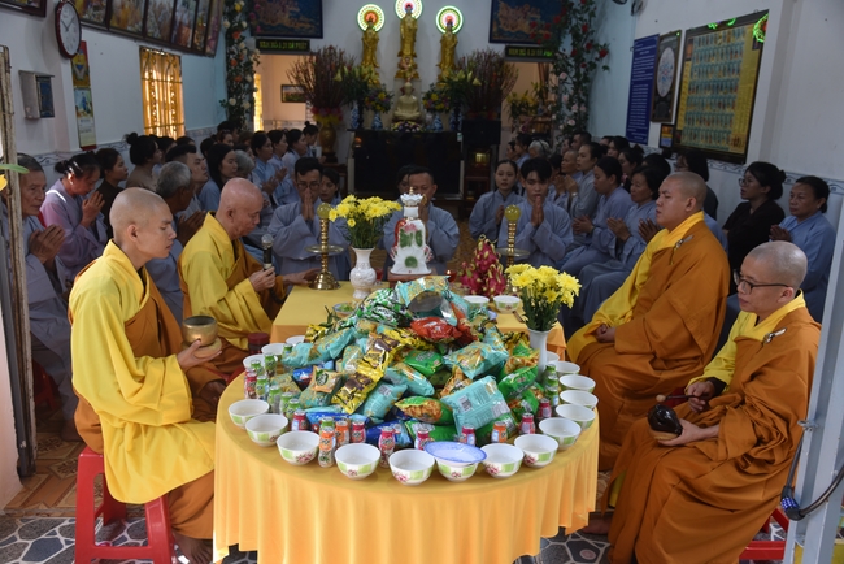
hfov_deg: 58.7
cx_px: 422
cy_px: 282
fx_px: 751
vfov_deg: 41.2
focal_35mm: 32
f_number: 5
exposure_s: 1/100
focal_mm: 32
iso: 400
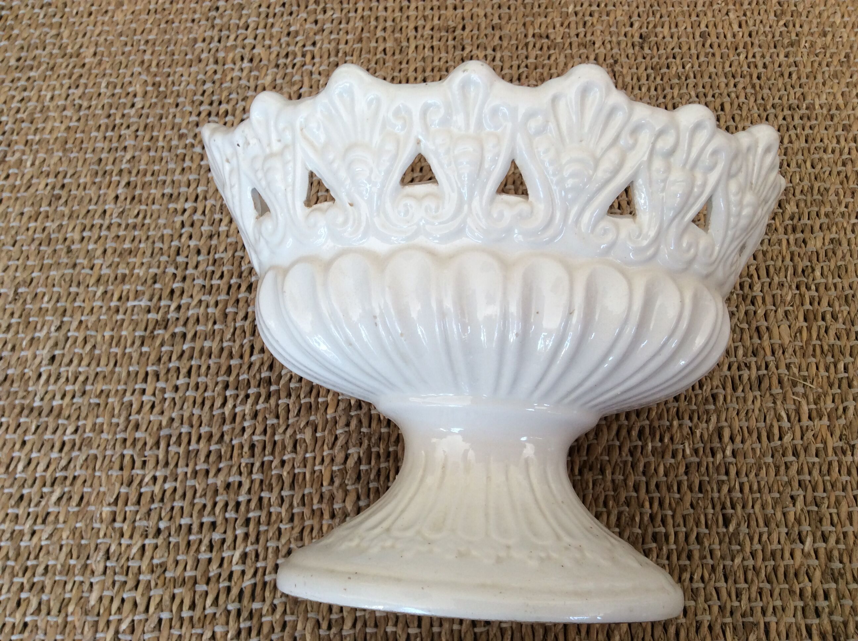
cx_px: 429
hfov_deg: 56.9
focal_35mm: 32
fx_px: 792
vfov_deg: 44.1
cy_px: 320
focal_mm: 3.3
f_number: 2.4
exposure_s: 1/33
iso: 40
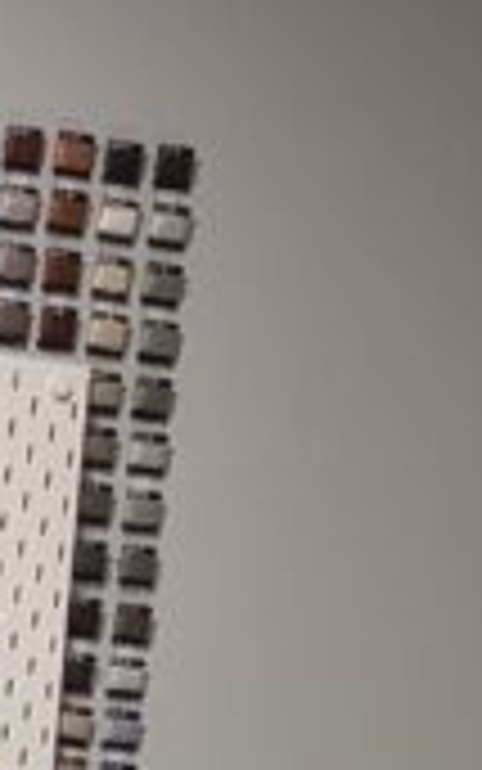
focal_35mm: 198
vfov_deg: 8.9
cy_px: 2229
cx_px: -266
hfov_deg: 6.5
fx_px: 4158
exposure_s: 1/120
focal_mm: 6.81
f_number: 1.85
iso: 1098
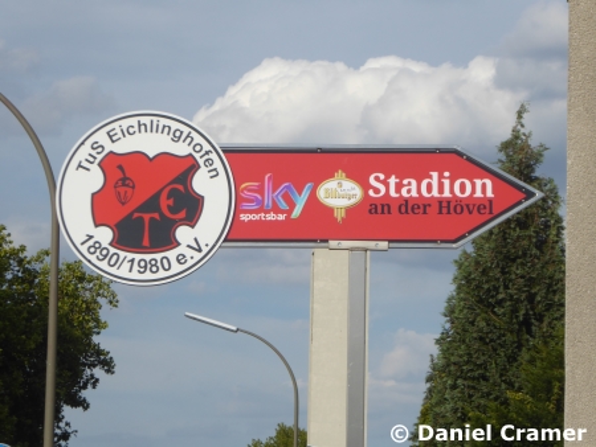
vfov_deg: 9.3
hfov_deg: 12.3
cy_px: 224
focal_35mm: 160
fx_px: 2756
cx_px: 298
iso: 80
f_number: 5.5
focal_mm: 28.7
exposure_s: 1/500
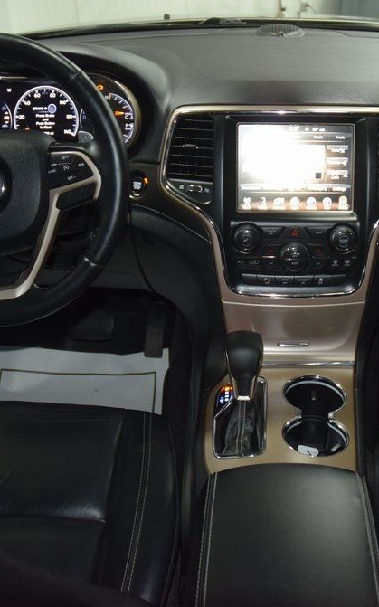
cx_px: 271
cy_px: 302
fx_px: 695
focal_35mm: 42
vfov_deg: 47.2
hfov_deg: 30.1
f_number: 3.5
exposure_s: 1/40
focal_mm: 18
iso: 1250
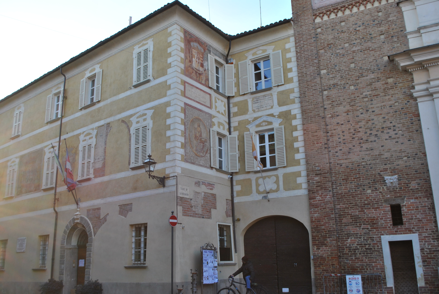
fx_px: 403
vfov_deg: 40.1
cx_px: 220
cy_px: 147
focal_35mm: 33
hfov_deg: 57.2
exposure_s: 1/125
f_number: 5.6
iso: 110
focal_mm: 22
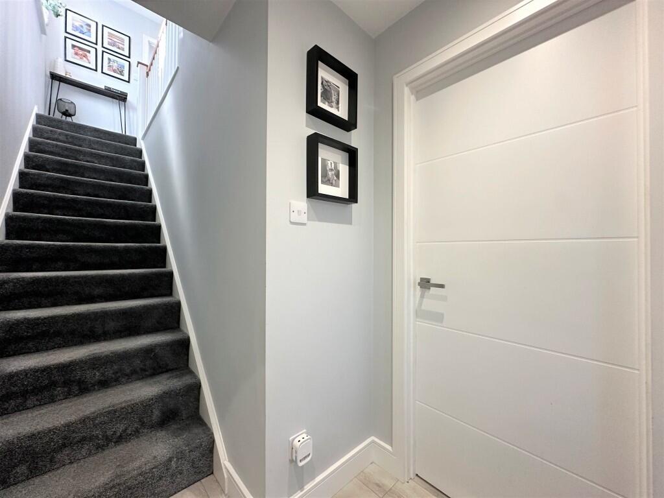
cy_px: 249
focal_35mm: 14
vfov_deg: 85.7
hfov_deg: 102.1
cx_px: 332
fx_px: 269
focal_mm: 2.22
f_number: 2.2
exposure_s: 1/100
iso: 250
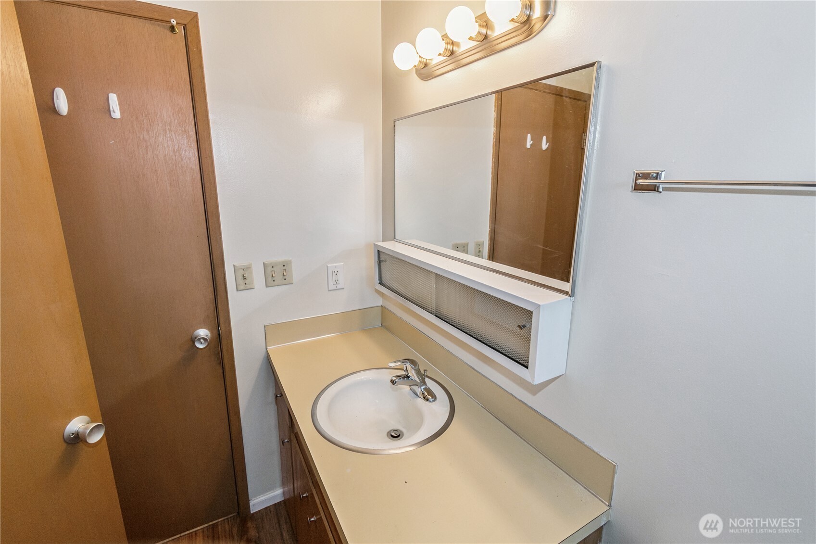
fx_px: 340
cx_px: 408
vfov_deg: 77.3
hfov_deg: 100.4
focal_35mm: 15
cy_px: 272
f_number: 4.5
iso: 250
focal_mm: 10
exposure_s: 1/60
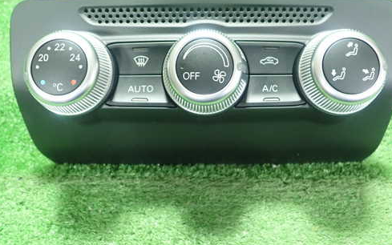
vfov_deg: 32.7
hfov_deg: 50.4
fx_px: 417
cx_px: 206
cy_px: 94
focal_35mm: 39
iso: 800
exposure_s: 1/50
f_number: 2.3
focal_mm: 5.5
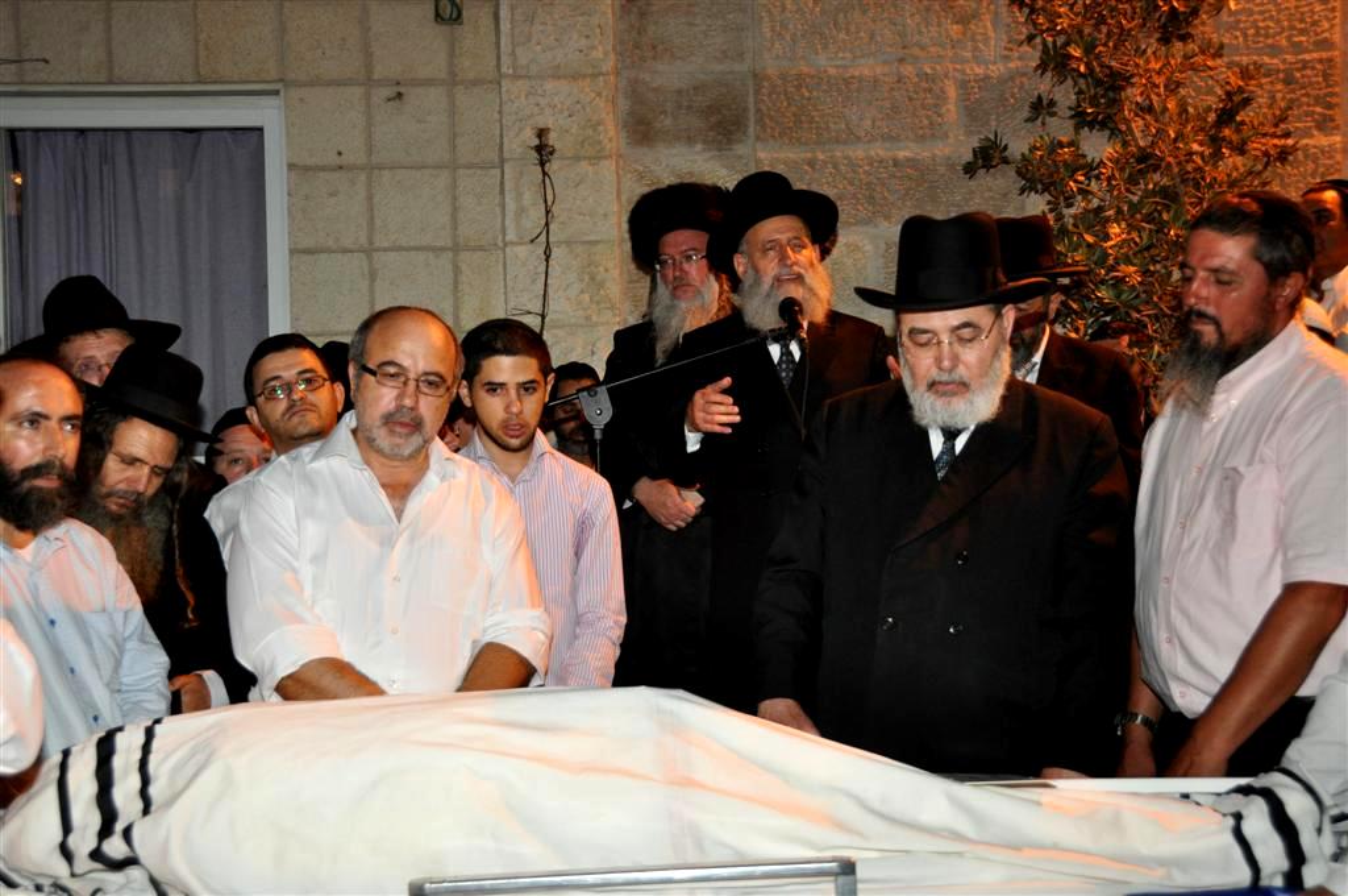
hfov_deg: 42.4
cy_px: 448
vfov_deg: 28.9
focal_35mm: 46
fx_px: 1739
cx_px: 674
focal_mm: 31
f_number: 4
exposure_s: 1/60
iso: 800
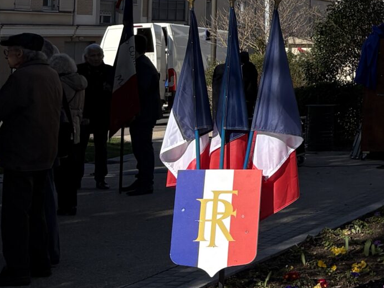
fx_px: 1065
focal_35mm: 96
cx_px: 706
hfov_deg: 16.7
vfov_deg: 15.1
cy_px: 1
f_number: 1.6
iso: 50
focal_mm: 5.96
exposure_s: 1/4608
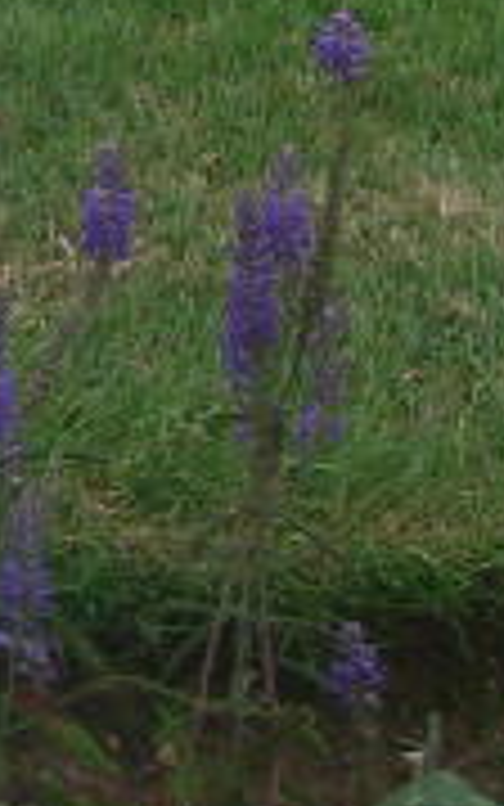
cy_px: -495
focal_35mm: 180
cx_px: -603
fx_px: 3953
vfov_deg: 11.1
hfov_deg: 7.0
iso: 64
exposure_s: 1/80
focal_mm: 6.3
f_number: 3.3
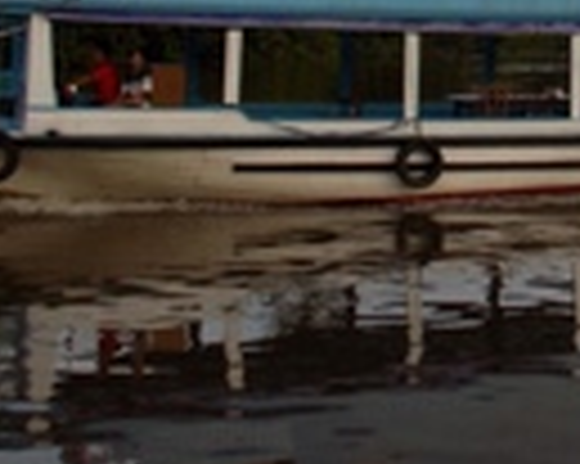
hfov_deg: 20.3
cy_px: -68
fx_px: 1561
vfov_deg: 16.3
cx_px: 602
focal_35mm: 91
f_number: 3.3
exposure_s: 1/100
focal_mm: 5.3
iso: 80
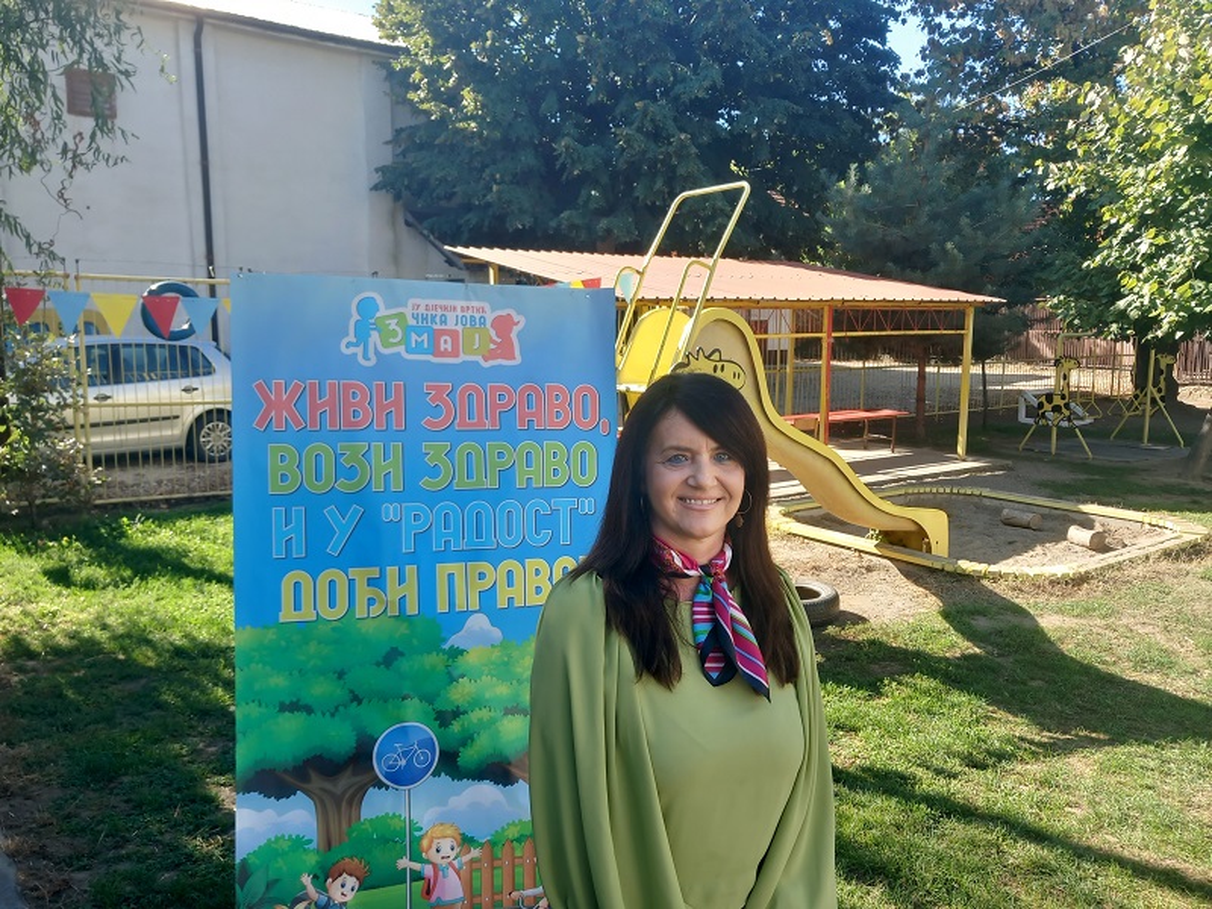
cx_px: 606
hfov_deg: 65.3
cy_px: 454
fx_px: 945
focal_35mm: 27
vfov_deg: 51.4
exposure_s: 1/60
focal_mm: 4
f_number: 1.8
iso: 20
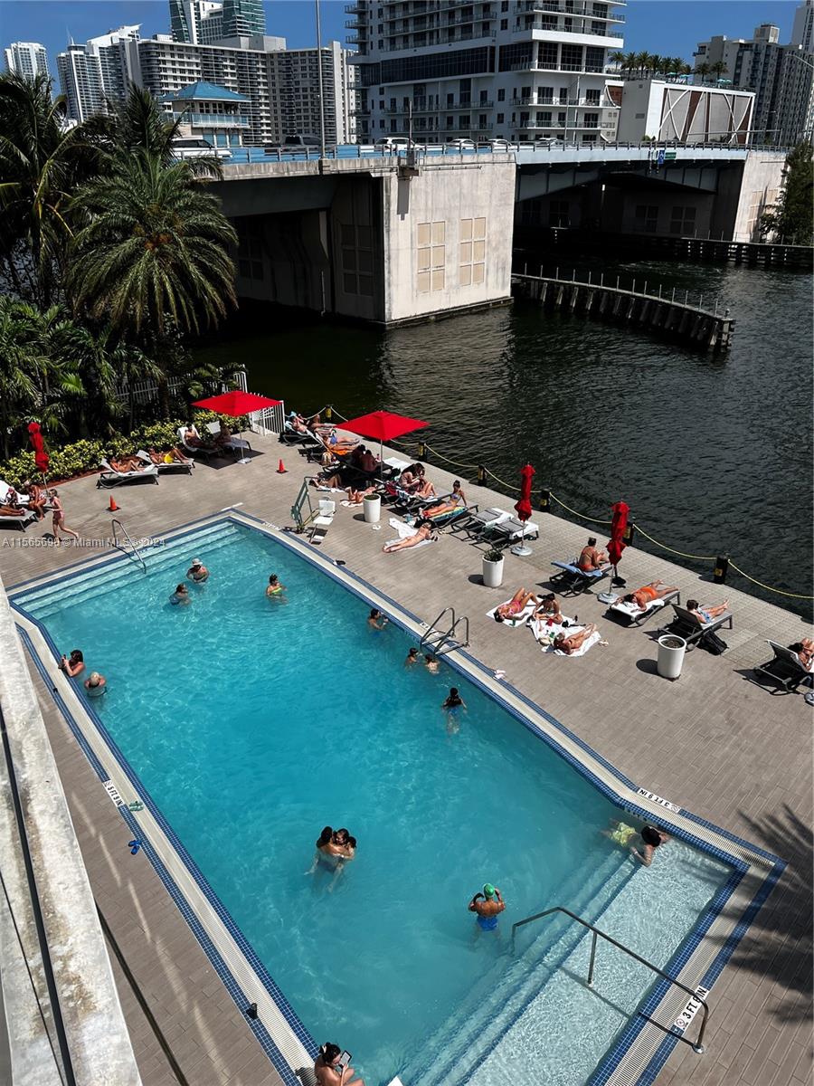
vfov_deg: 67.3
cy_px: 543
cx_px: 407
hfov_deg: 53.1
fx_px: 815
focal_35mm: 26
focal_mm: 5.7
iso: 50
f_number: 1.5
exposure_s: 1/8000
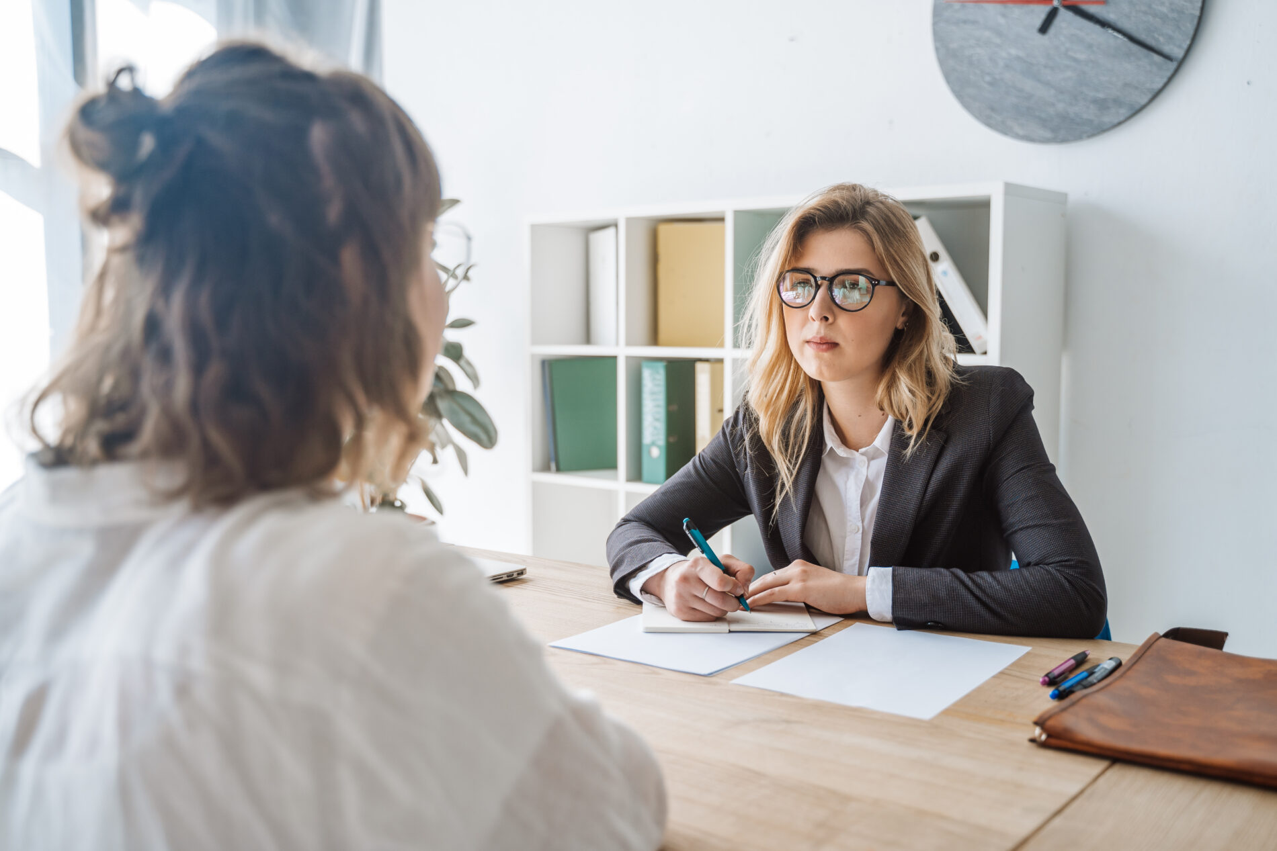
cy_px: 426
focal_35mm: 36
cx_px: 638
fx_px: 1277
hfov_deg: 53.1
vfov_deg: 36.9
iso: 200
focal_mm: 36
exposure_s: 1/160
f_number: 2.8
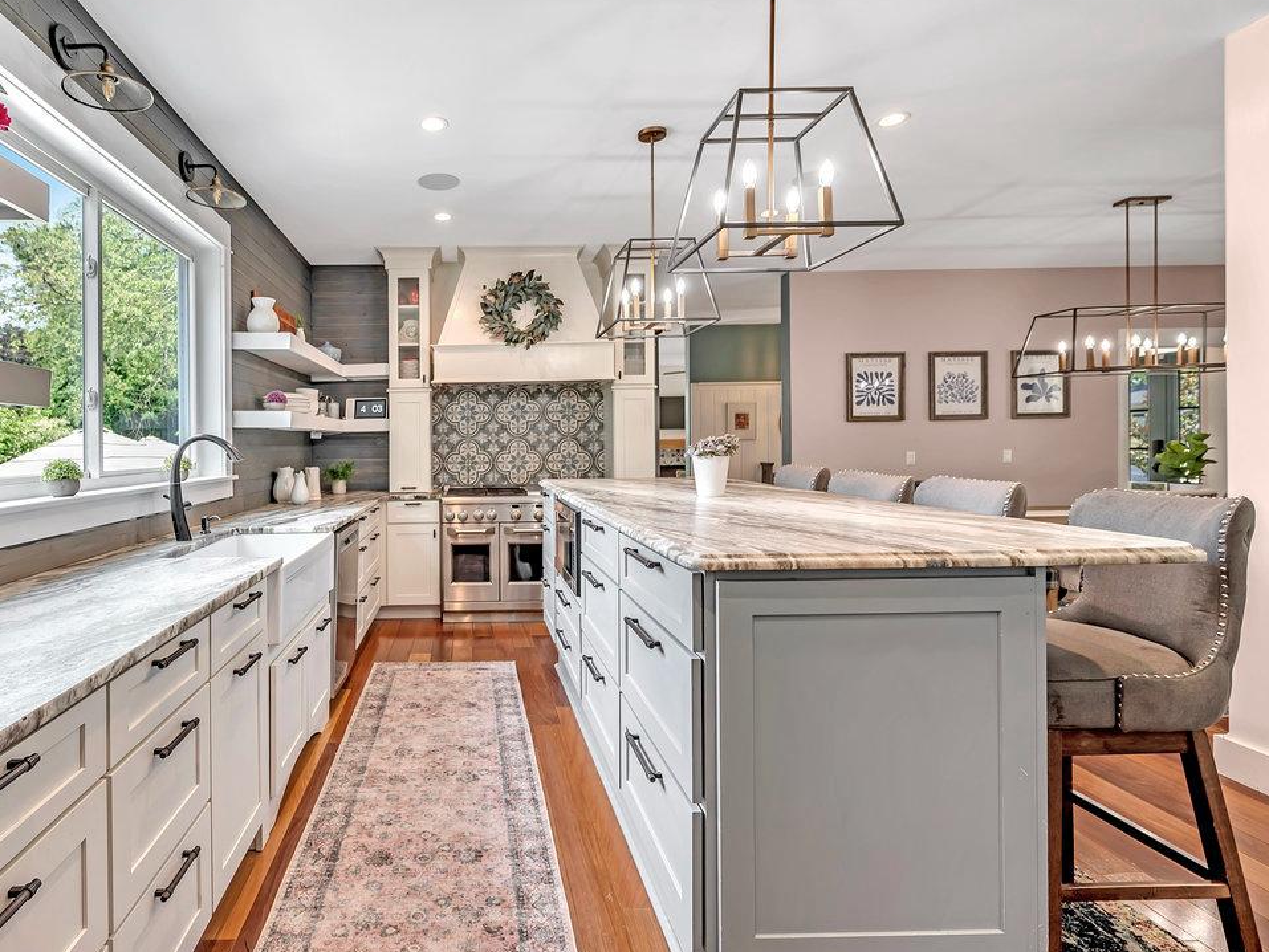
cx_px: 465
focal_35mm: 18
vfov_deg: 71.5
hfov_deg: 85.8
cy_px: 440
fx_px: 660
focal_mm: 14
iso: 100
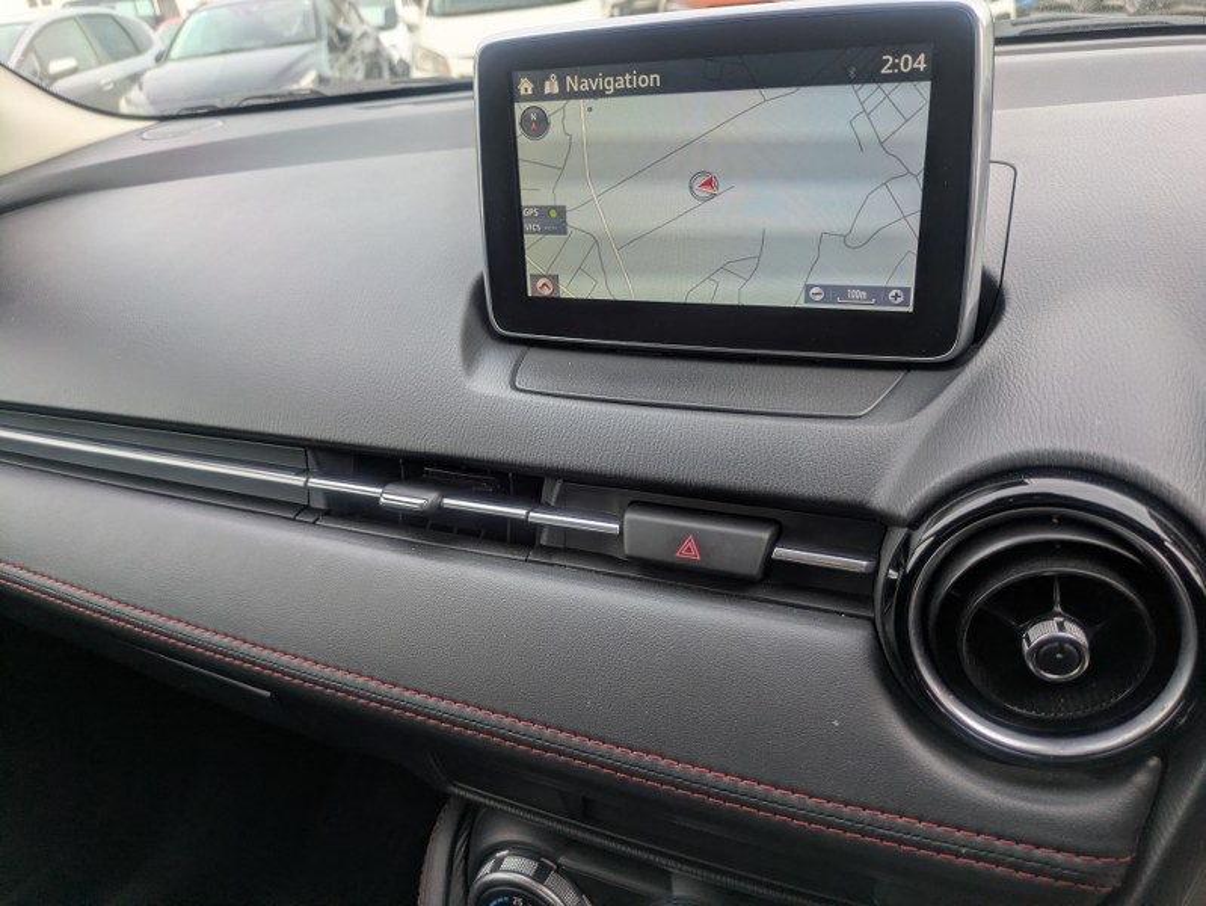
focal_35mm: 25
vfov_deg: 54.9
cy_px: 453
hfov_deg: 69.4
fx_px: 871
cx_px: 603
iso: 49
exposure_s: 1/464
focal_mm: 5.43
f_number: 1.89
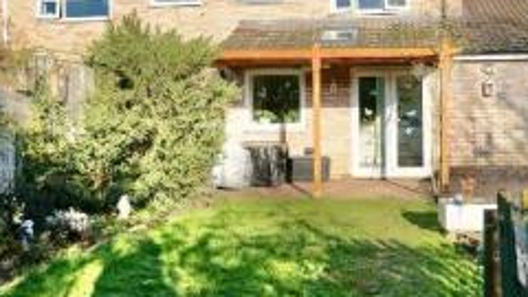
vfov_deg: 29.7
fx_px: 560
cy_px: 126
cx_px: 346
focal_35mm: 40
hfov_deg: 49.7
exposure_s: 1/200
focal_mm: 14
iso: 64
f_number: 5
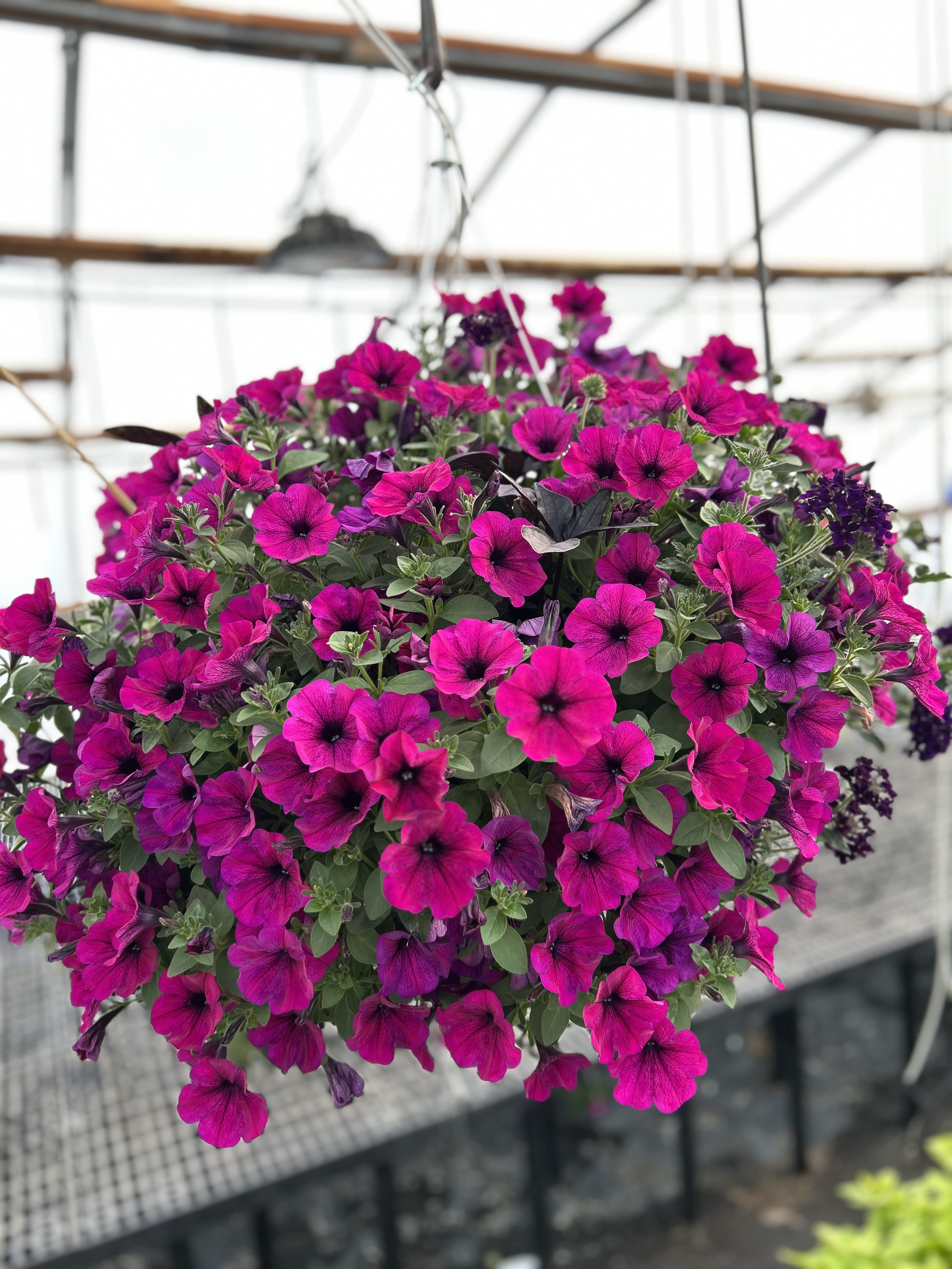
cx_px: 476
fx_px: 953
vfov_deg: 67.3
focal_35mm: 26
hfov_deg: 53.1
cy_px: 634
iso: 50
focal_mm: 5.7
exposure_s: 1/301
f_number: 1.5
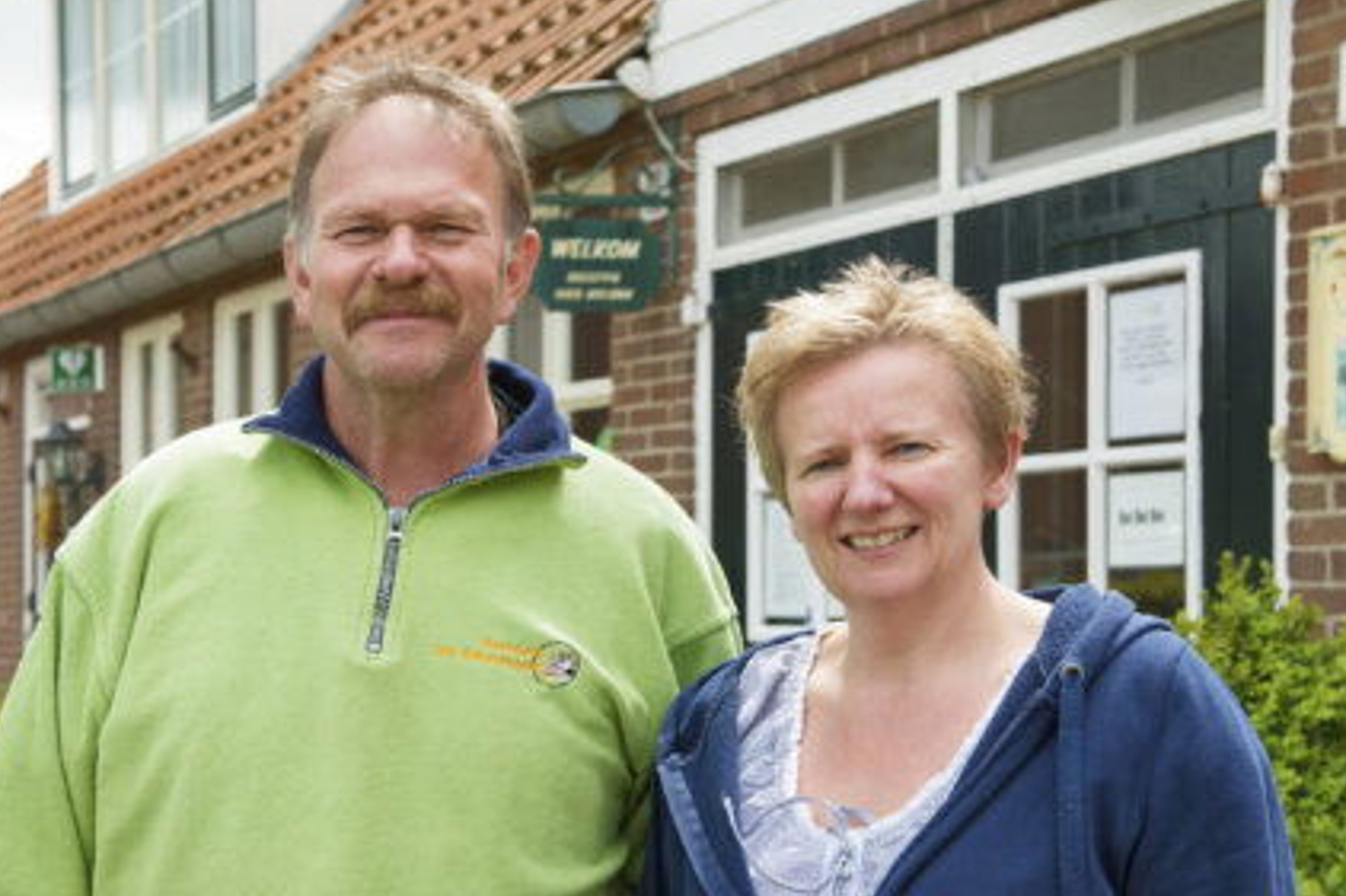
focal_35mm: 61
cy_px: 356
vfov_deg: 22.2
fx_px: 2280
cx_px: 638
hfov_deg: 32.9
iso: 1600
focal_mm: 45
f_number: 7.1
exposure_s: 1/2000
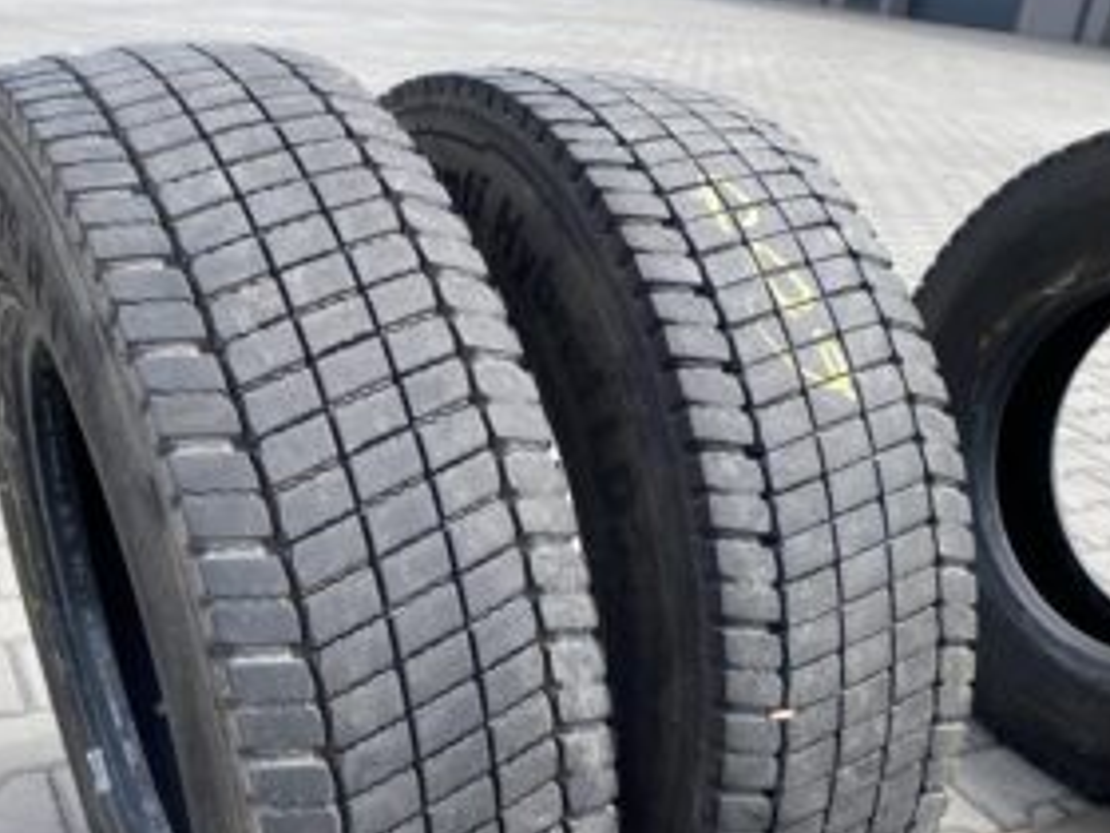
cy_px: 601
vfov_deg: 35.3
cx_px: 496
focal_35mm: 40
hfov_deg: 46.7
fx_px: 1283
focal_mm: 4.25
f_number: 1.8
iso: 32
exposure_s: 1/949
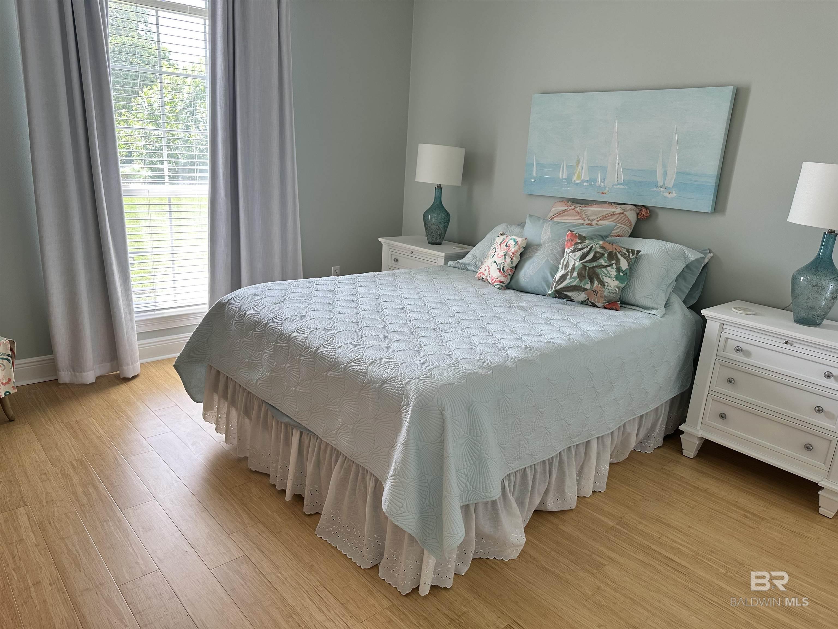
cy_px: 314
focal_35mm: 24
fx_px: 581
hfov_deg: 71.6
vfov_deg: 56.8
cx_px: 419
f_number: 1.78
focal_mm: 6.86
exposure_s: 1/165
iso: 100
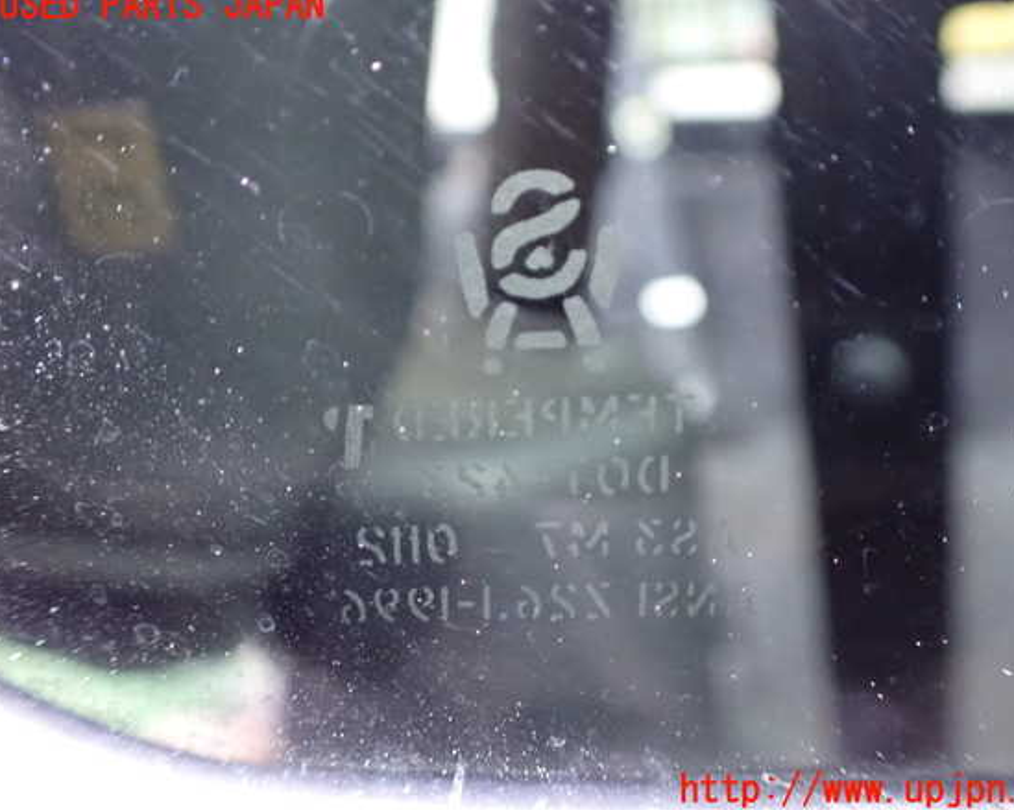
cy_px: 399
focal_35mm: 32
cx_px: 543
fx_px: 960
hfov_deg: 55.6
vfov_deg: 45.8
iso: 1600
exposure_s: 1/30
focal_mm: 5.4
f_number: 2.3
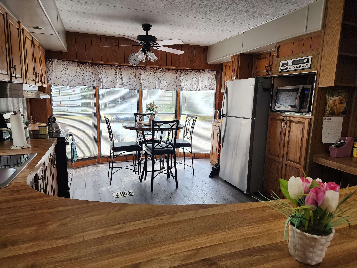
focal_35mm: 23
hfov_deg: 73.9
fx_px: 237
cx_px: 178
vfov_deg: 58.9
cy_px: 134
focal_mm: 6.4
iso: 100
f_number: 1.8
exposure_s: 1/180
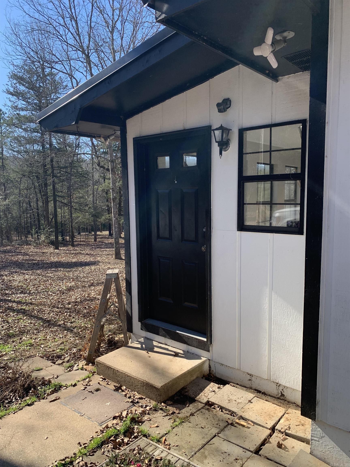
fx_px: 351
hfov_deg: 53.1
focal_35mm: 26
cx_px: 175
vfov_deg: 67.3
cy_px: 234
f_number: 1.8
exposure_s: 1/643
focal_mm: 4.25
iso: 25
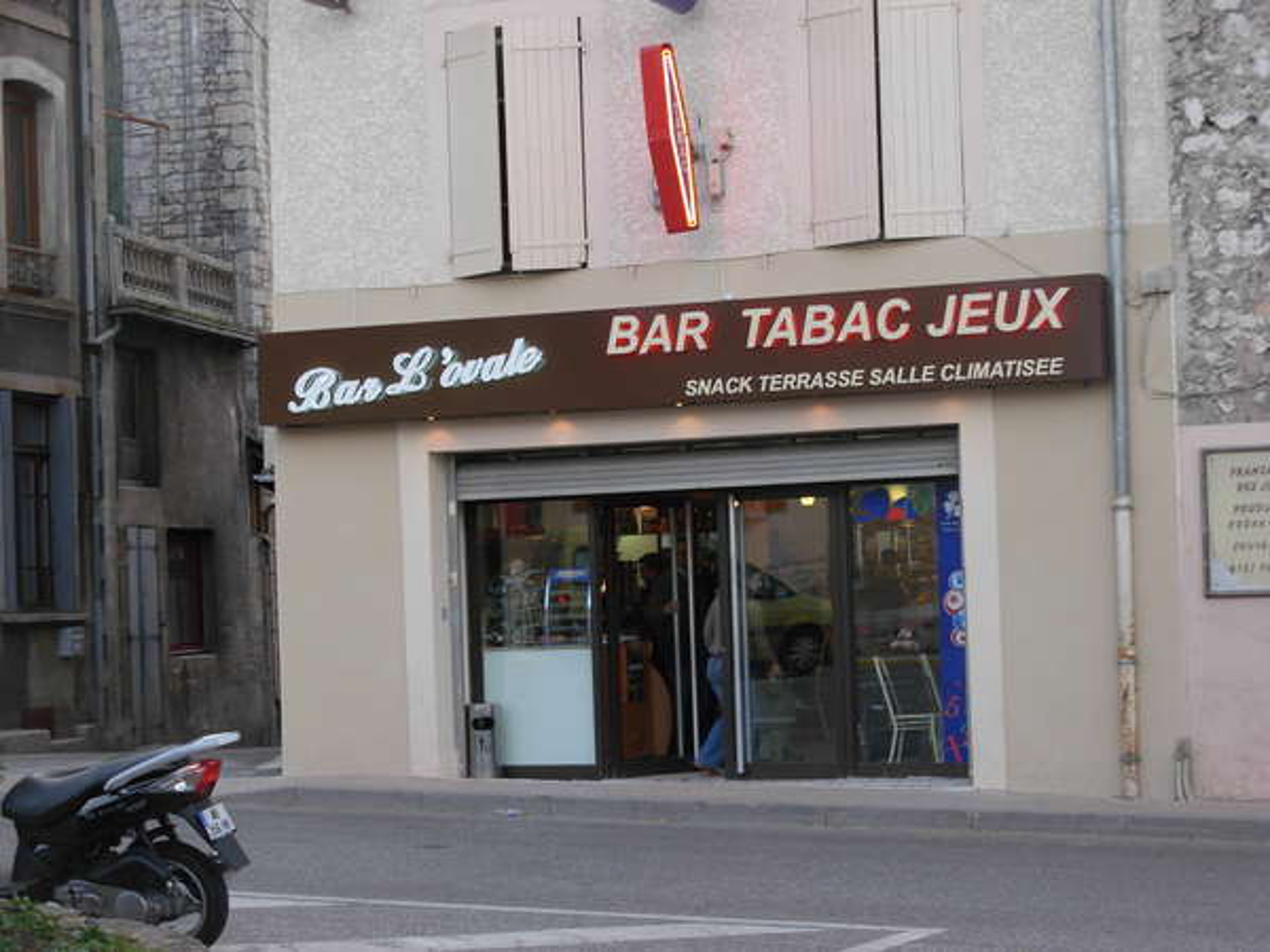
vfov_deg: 18.0
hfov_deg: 23.8
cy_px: 476
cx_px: 635
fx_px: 3008
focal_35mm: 82
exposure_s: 1/71.8
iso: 79
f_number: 3.7
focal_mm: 13.5
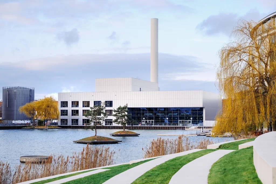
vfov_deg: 21.9
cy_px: 92
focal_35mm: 62
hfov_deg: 32.4
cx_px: 138
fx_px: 475
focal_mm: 41.4
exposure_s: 1/600
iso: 400
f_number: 2.8
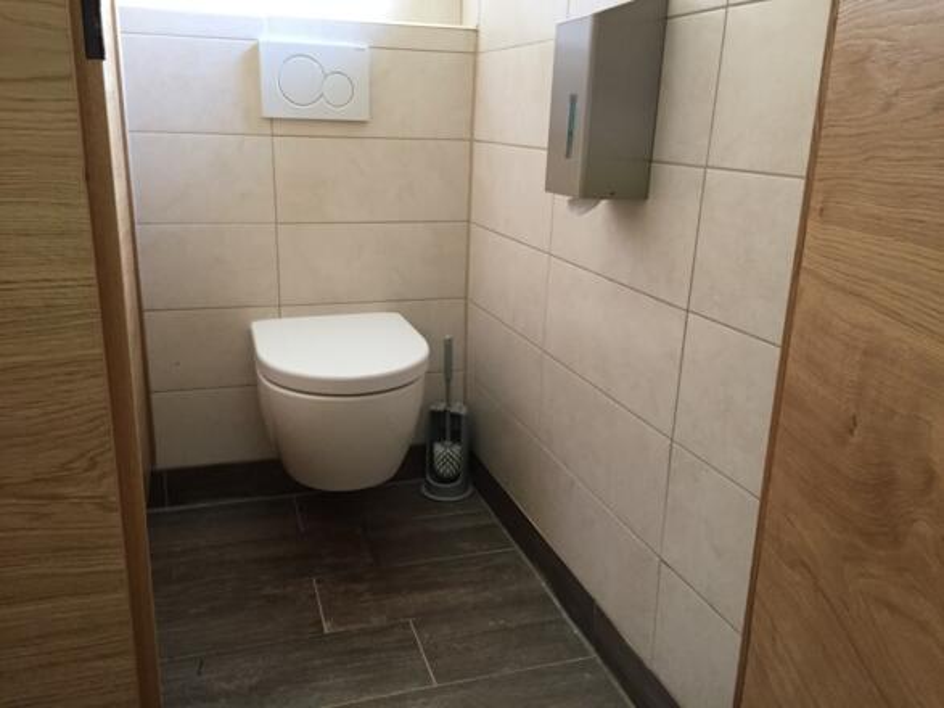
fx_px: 791
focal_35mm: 29
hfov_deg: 61.7
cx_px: 472
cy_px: 354
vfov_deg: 48.2
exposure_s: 1/33
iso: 250
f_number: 2.2
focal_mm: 4.15
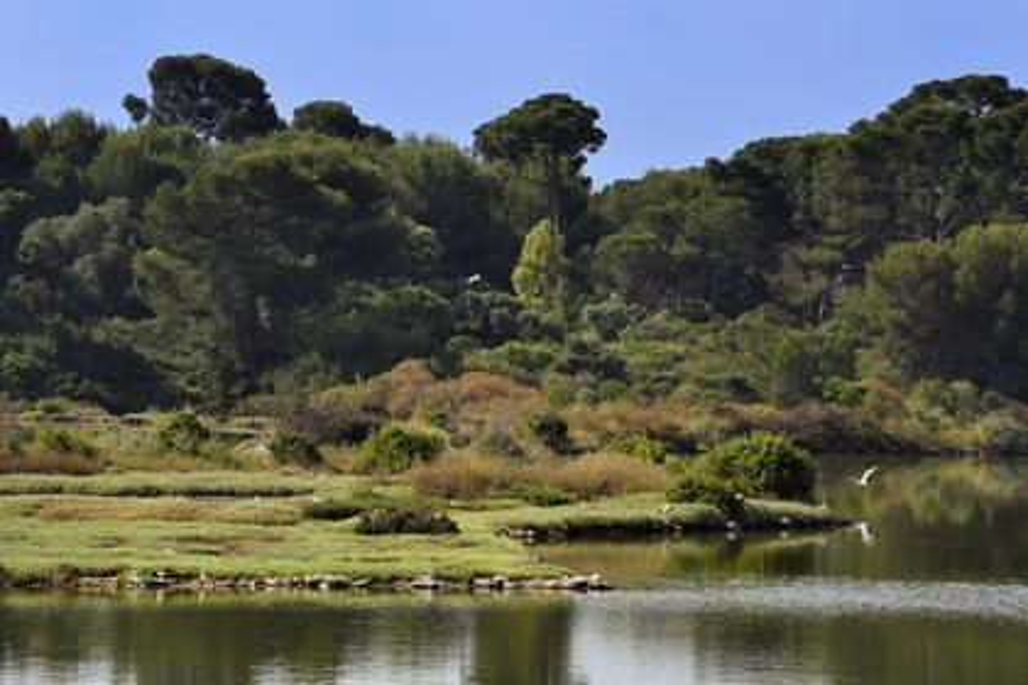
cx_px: 514
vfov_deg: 6.9
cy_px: 342
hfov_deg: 10.3
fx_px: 5711
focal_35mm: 200
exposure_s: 1/320
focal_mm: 200
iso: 200
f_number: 11
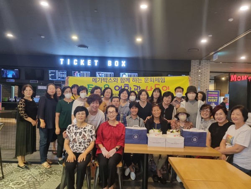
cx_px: 126
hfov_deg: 67.3
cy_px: 94
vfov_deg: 53.1
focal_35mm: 26
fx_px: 189
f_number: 1.8
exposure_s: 1/40
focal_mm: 5.4
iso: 500
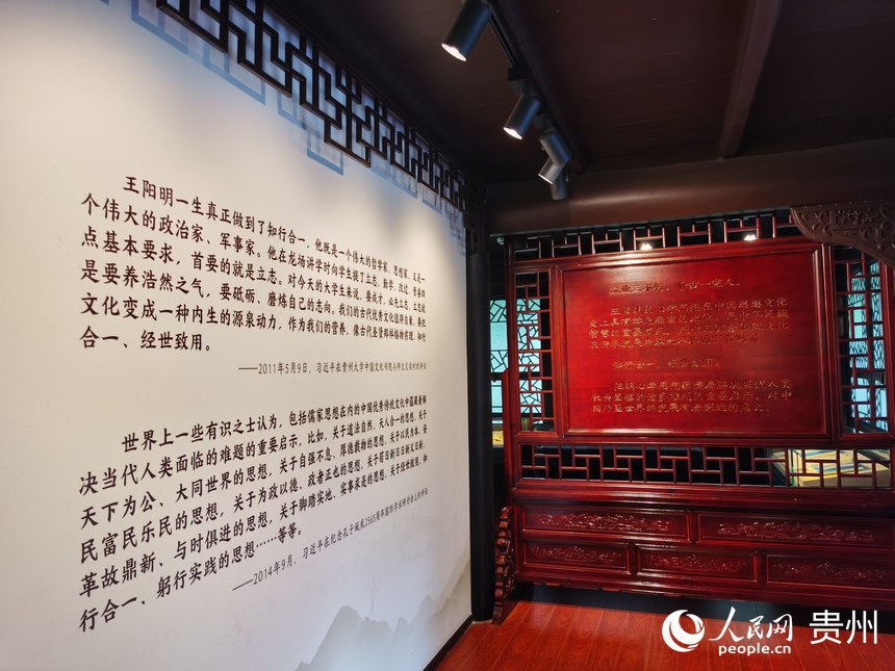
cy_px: 336
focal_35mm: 27
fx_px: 698
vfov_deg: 51.4
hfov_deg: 65.3
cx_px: 448
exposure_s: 1/100
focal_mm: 5.56
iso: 125
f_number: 1.6
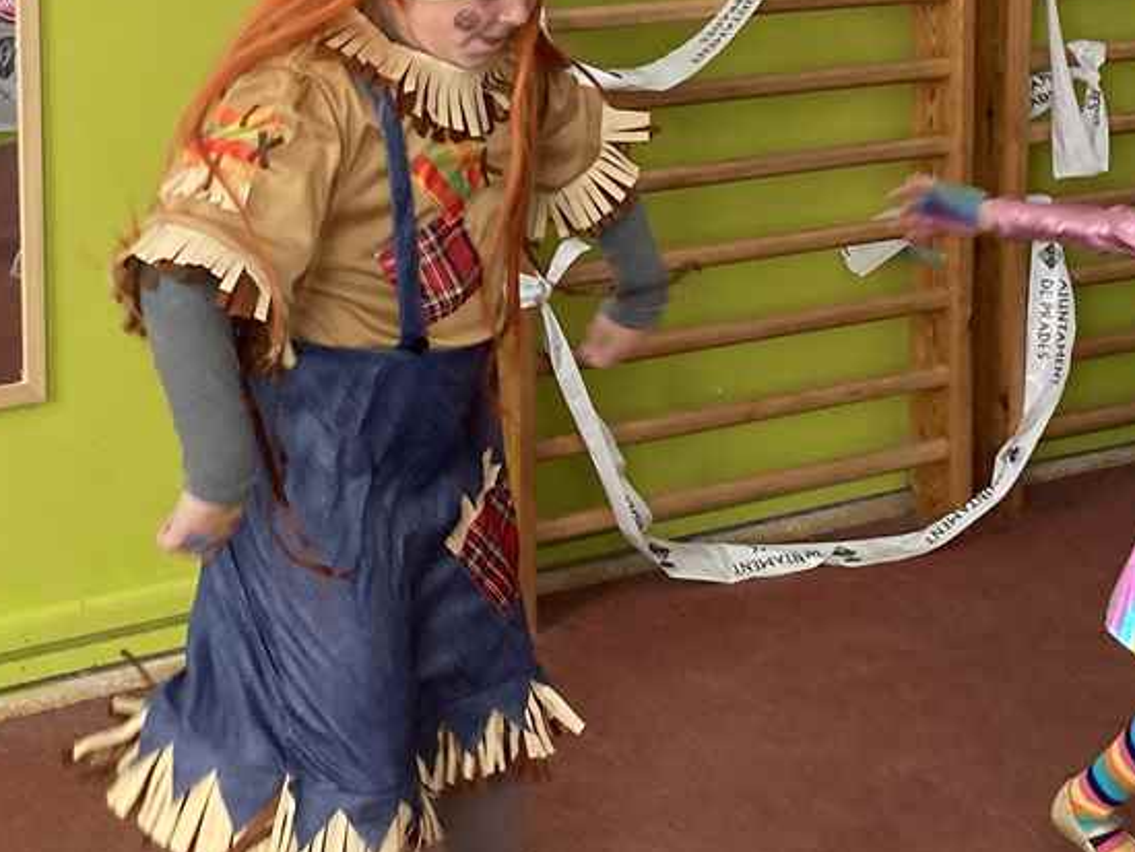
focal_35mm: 82
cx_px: 516
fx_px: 2690
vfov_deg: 17.7
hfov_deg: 23.8
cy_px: 65
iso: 80
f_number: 1.8
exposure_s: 1/86
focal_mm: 3.99
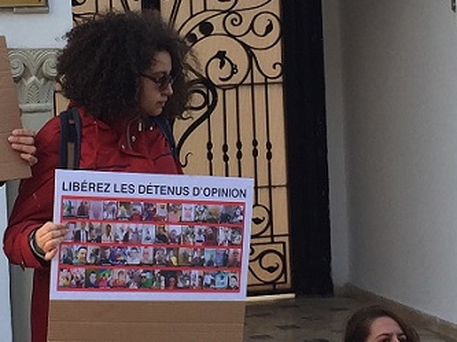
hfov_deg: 16.3
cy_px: 89
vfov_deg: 12.2
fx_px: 1596
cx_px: 165
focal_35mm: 121
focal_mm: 4.15
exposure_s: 1/149
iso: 32
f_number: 2.2
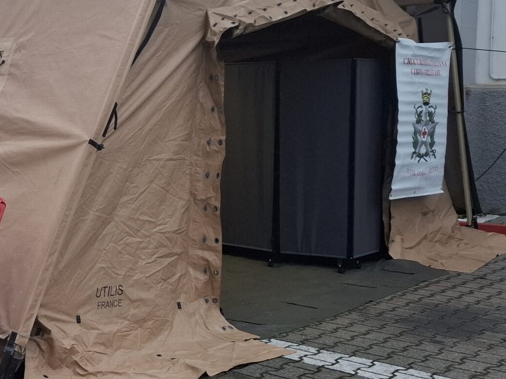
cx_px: -99
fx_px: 833
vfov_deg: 25.6
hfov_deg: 29.2
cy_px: 161
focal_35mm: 57
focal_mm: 5.54
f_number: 1.8
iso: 160
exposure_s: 1/100
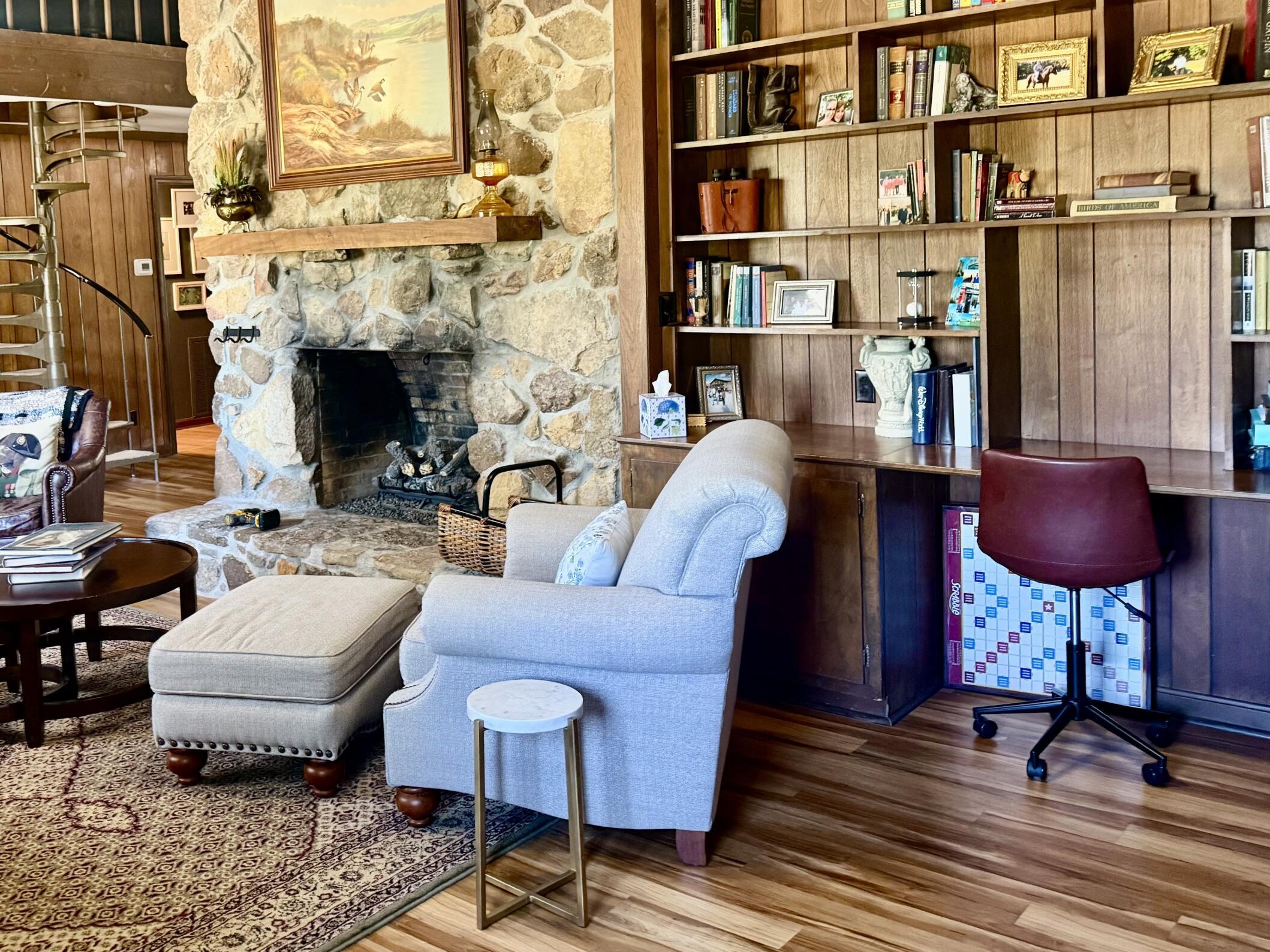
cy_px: 323
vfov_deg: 41.3
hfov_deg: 53.2
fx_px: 1247
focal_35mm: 34
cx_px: 459
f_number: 1.78
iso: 400
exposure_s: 1/60
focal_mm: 6.76
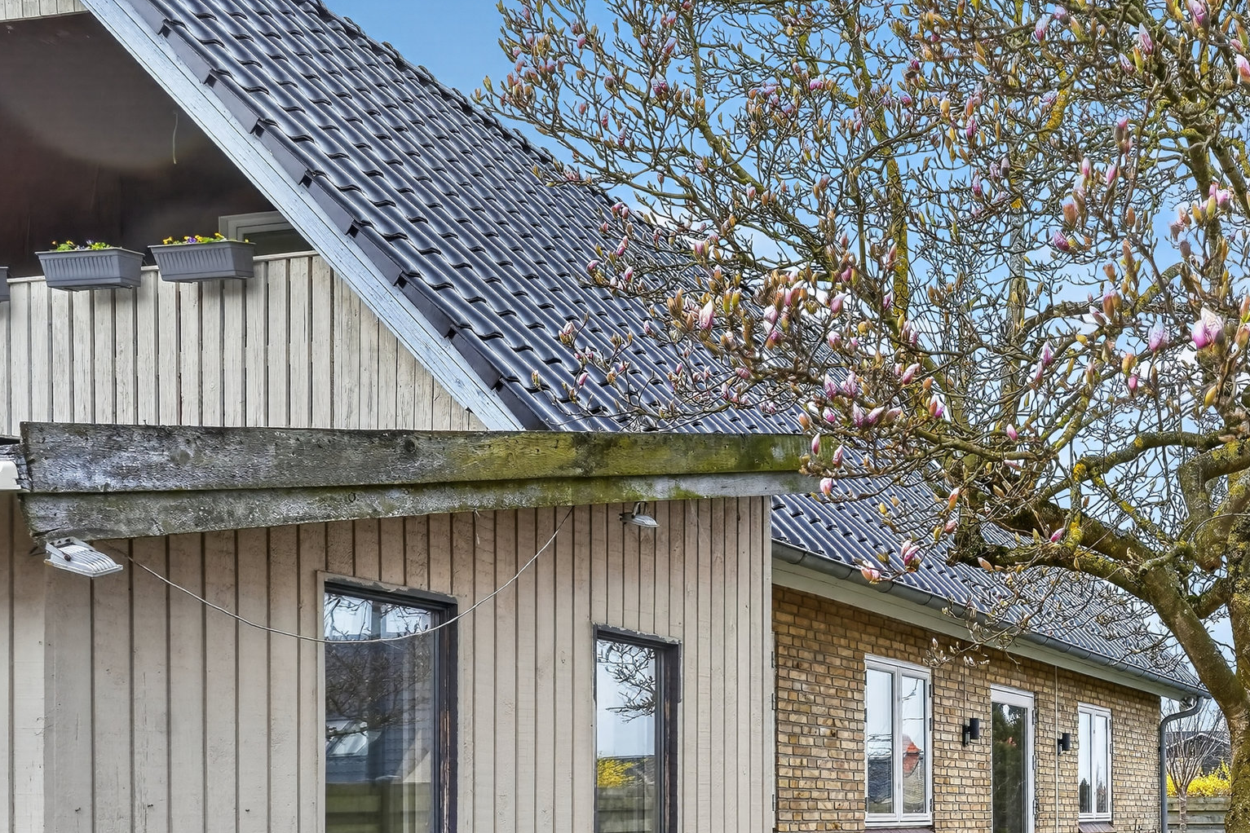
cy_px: 796
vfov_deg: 28.4
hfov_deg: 39.7
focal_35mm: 45
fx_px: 1562
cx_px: 1174
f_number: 8
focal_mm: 23
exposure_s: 1/40
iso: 400
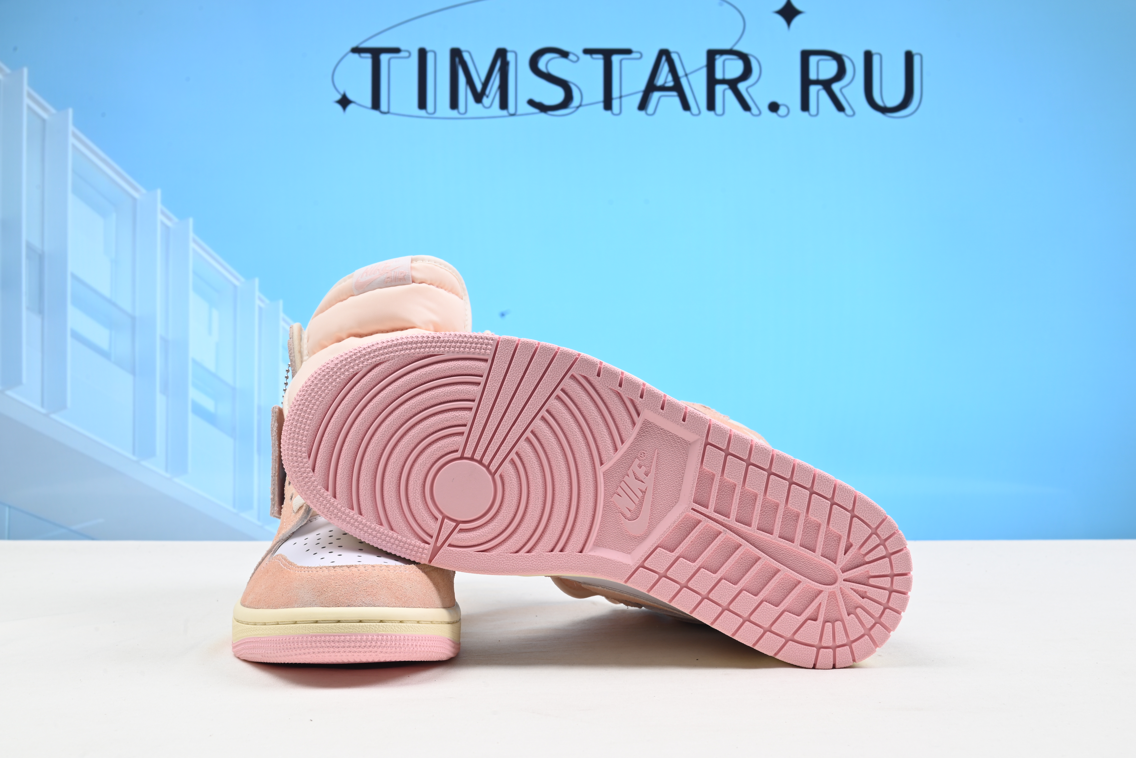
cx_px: 568
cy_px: 379
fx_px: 1231
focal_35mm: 39
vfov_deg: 34.2
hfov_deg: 49.5
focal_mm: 39
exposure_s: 1/2
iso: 100
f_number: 16
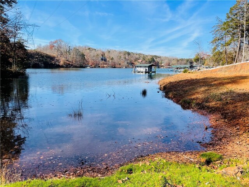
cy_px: 94
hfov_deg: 67.3
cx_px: 124
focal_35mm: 26
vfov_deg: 53.1
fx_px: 187
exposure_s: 1/2353
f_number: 1.6
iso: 32
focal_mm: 4.2
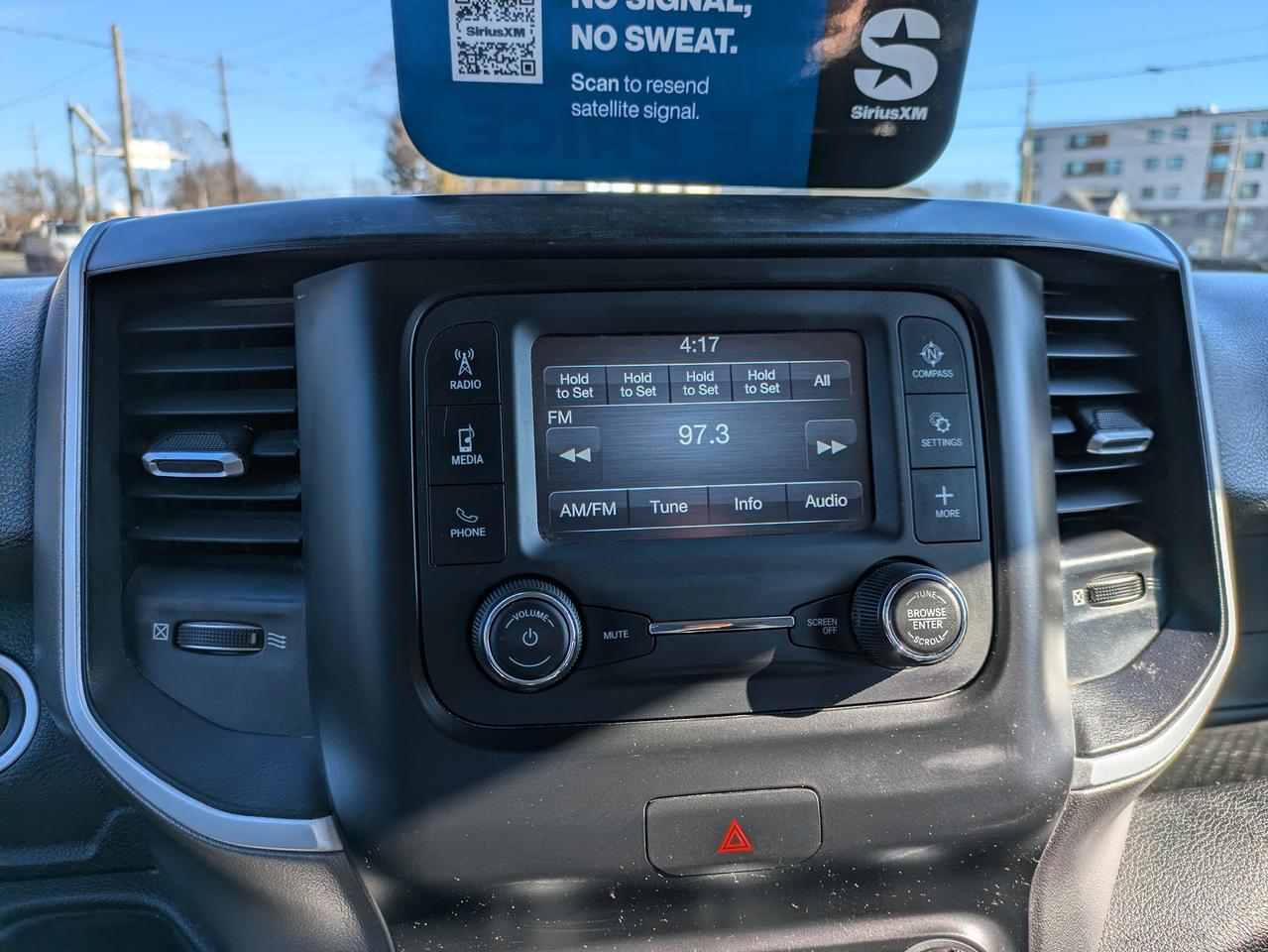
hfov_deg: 69.4
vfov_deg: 54.9
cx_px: 634
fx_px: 916
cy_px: 476
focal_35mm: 25
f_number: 1.89
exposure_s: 1/613
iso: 30
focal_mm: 5.43
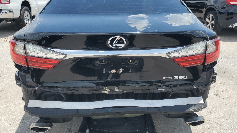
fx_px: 182
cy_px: 61
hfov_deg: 66.1
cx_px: 121
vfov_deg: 40.1
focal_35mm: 29
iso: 50
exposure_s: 1/2500
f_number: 1.5
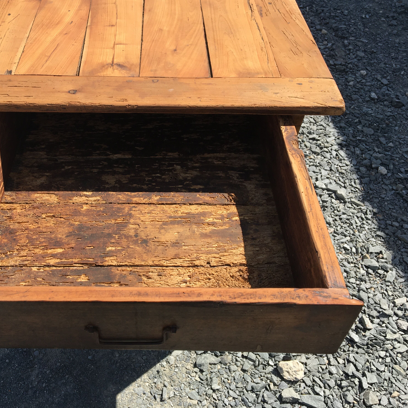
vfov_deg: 47.2
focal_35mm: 35
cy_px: 202
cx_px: 143
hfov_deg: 46.6
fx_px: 467
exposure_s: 1/1068
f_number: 2.2
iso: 25
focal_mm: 4.15
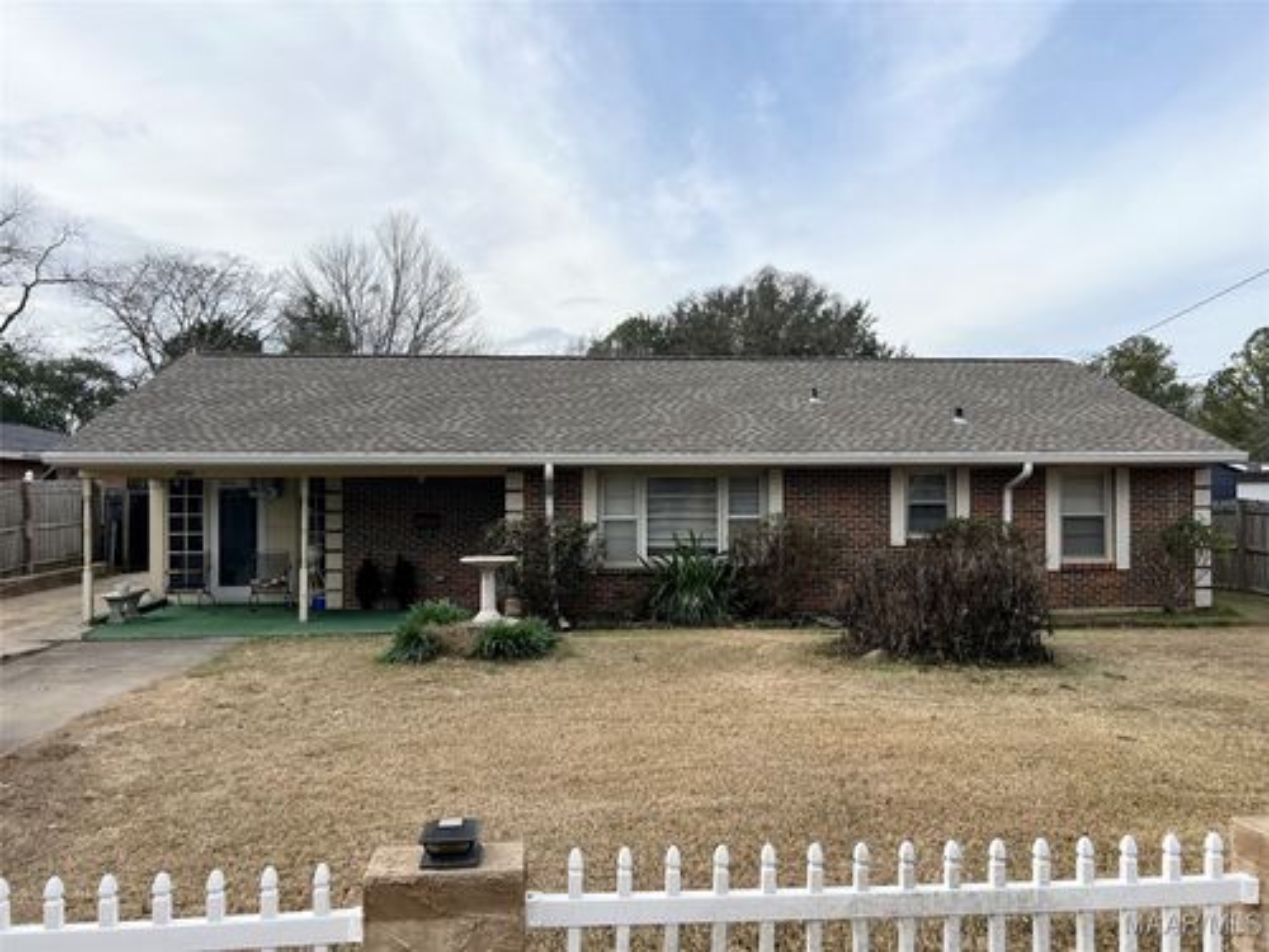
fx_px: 953
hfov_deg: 67.3
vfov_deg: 53.1
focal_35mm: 26
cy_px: 476
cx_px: 634
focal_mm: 5.7
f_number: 1.5
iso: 50
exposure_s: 1/3571
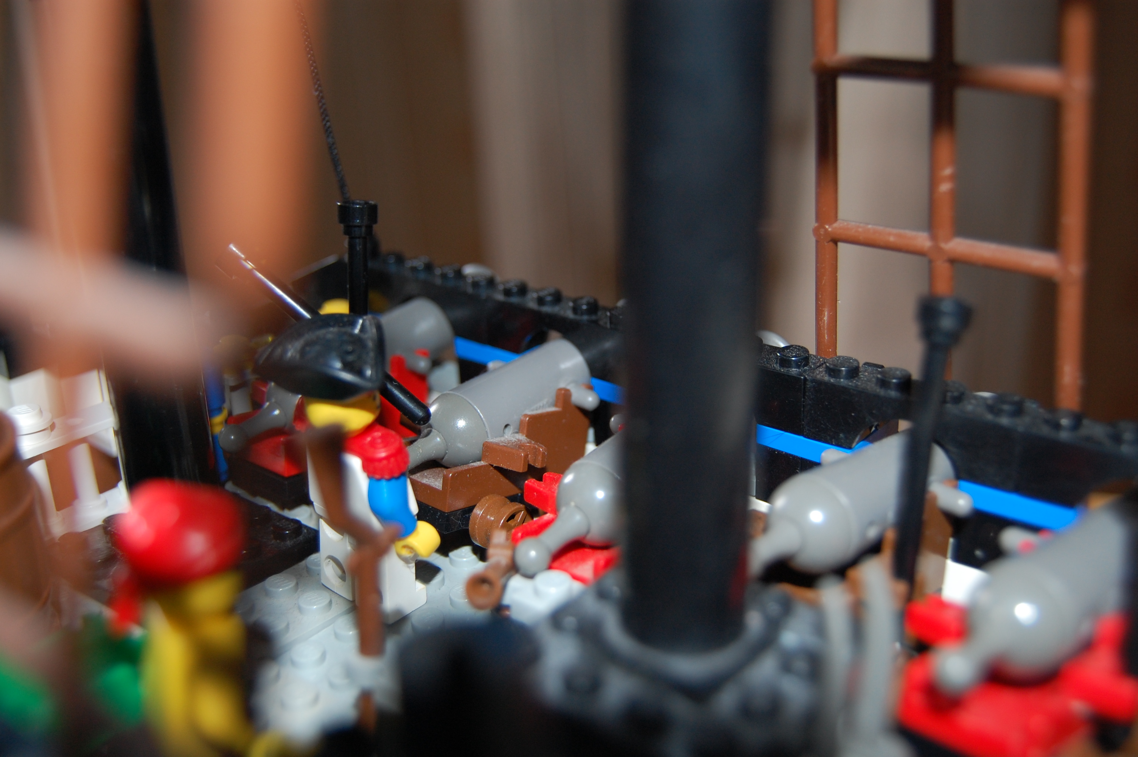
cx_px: 569
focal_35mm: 39
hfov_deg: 49.6
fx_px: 1232
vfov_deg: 34.1
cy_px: 378
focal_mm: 26
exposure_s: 1/60
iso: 360
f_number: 4
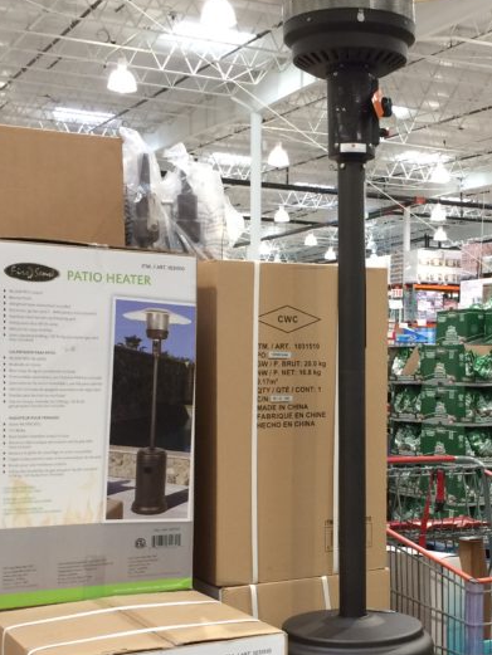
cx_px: 379
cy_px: 425
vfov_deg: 33.5
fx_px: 1080
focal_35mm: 57
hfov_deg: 25.3
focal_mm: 4.15
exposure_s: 1/30
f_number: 2.2
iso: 80
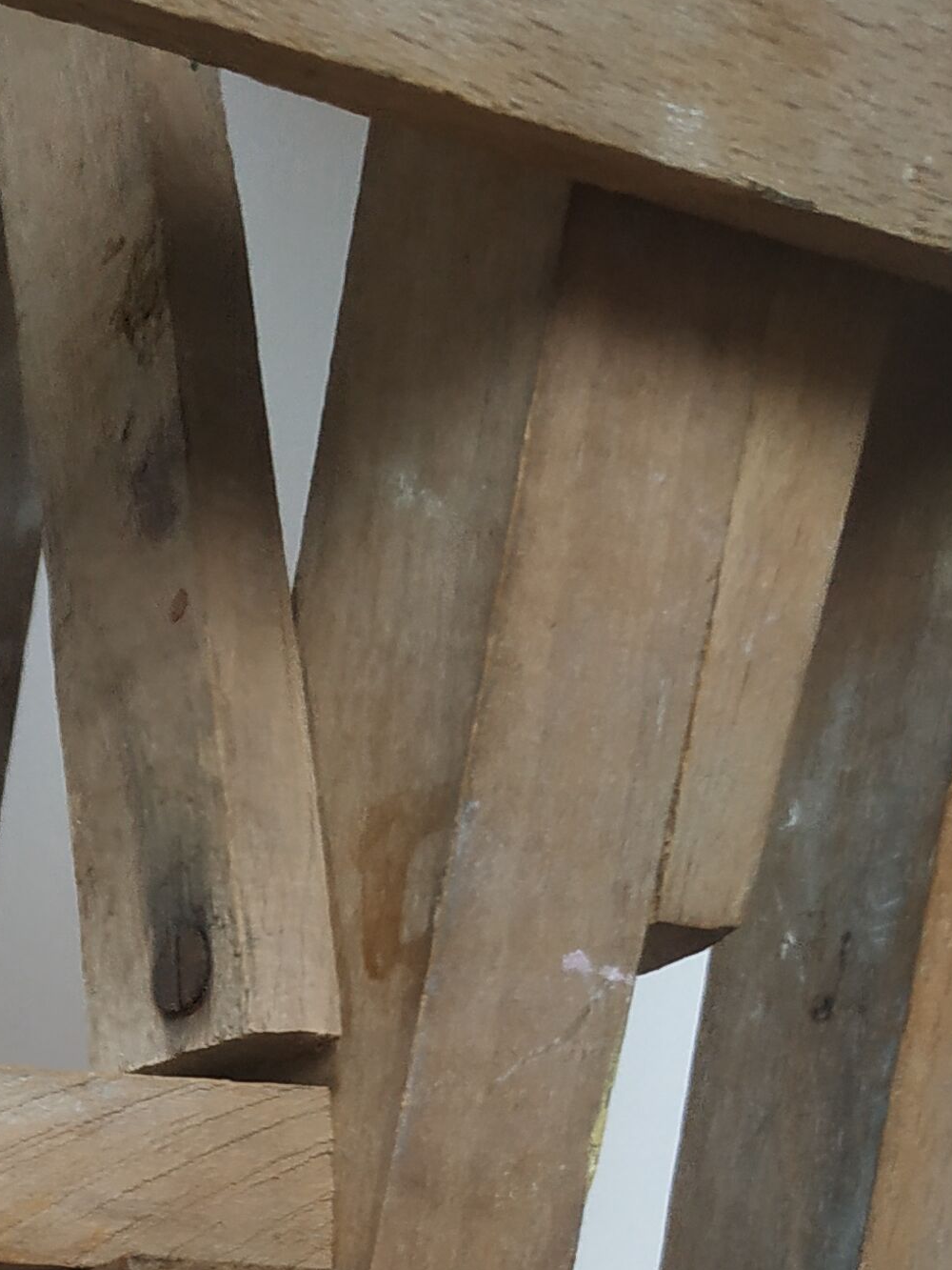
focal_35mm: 72
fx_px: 2640
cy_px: 1335
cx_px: -396
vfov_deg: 25.4
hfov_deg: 18.5
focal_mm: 3.94
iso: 200
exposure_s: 1/33
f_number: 1.9
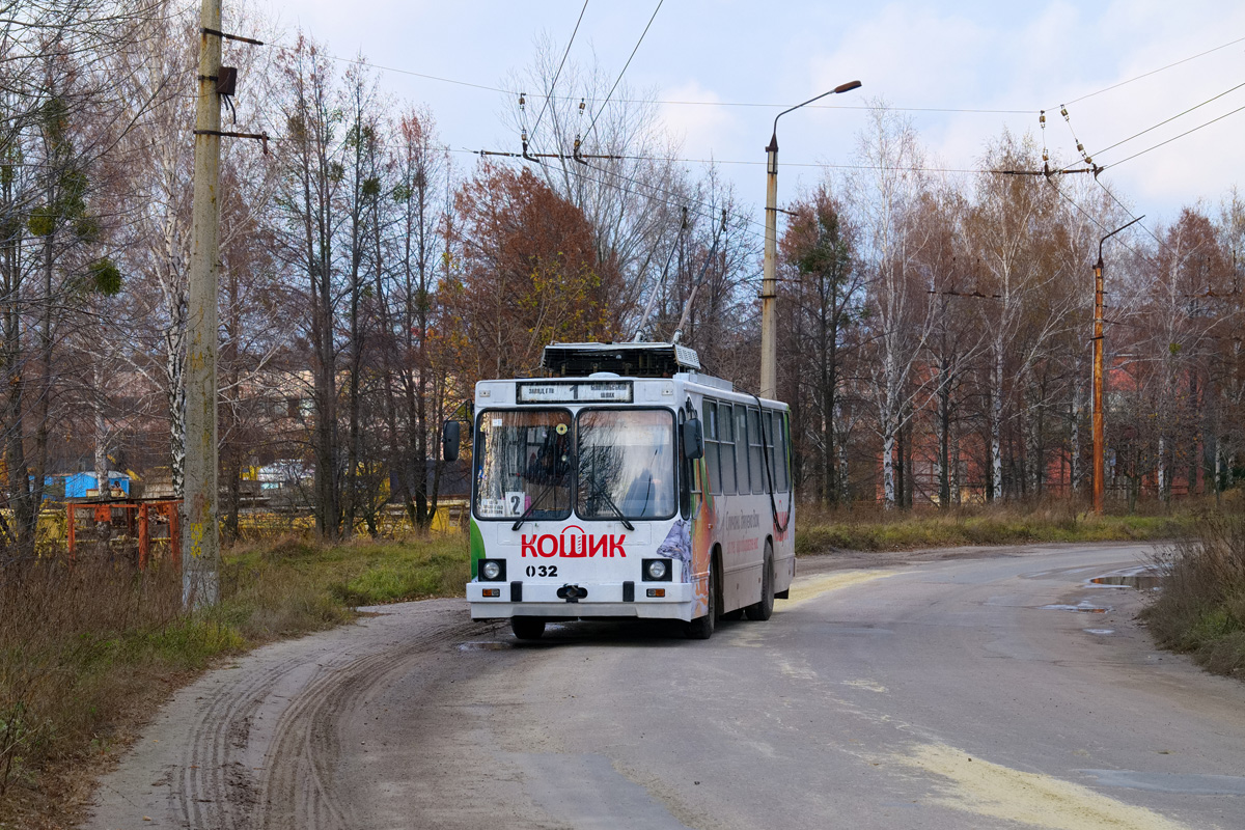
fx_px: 2870
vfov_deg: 16.5
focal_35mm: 83
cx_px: 622
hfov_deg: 24.5
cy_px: 415
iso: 1000
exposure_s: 1/500
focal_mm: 55.6
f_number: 7.1
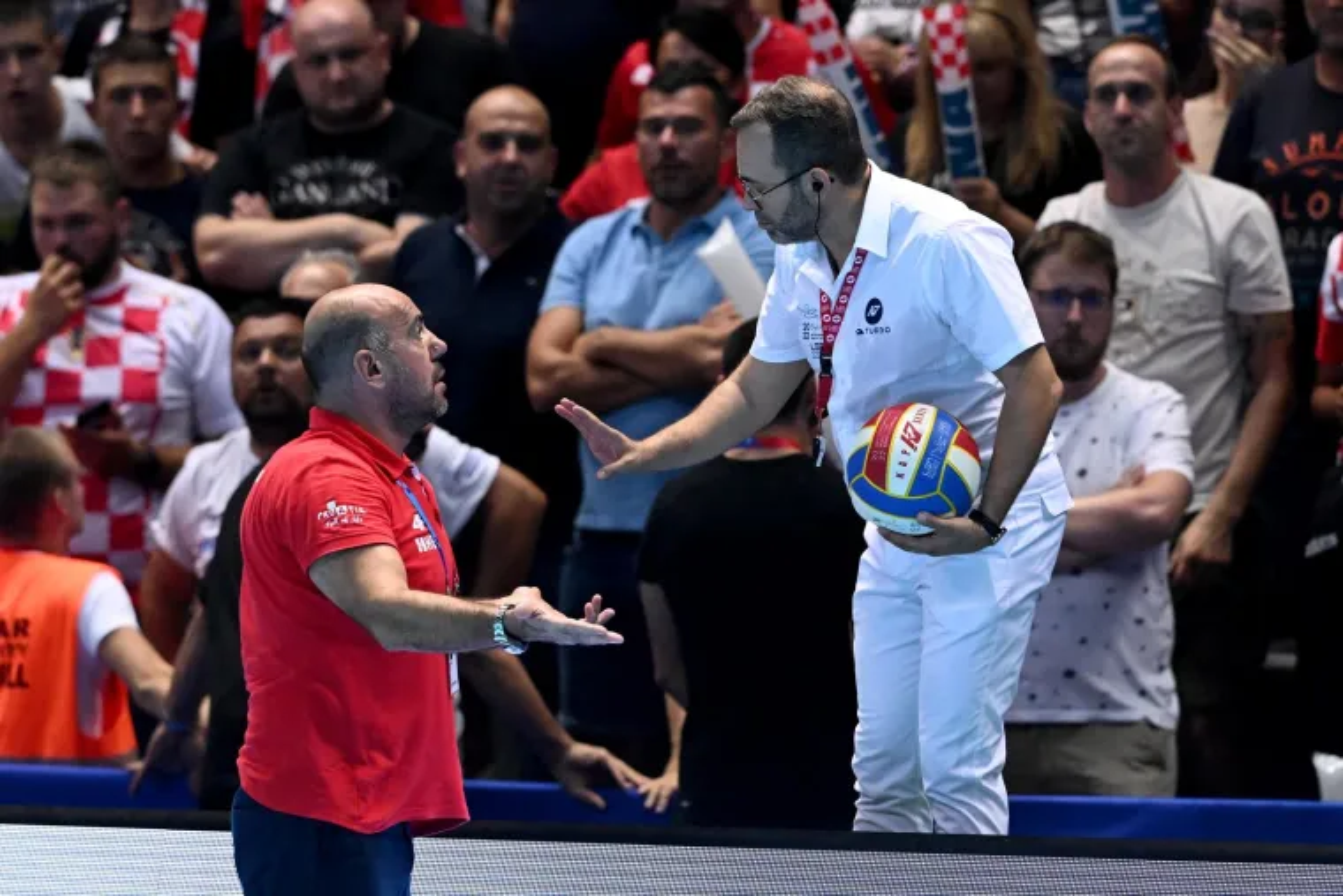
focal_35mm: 400
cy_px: 448
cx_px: 672
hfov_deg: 5.2
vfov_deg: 3.4
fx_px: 14924
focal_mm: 400
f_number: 4
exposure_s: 1/1600
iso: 5000
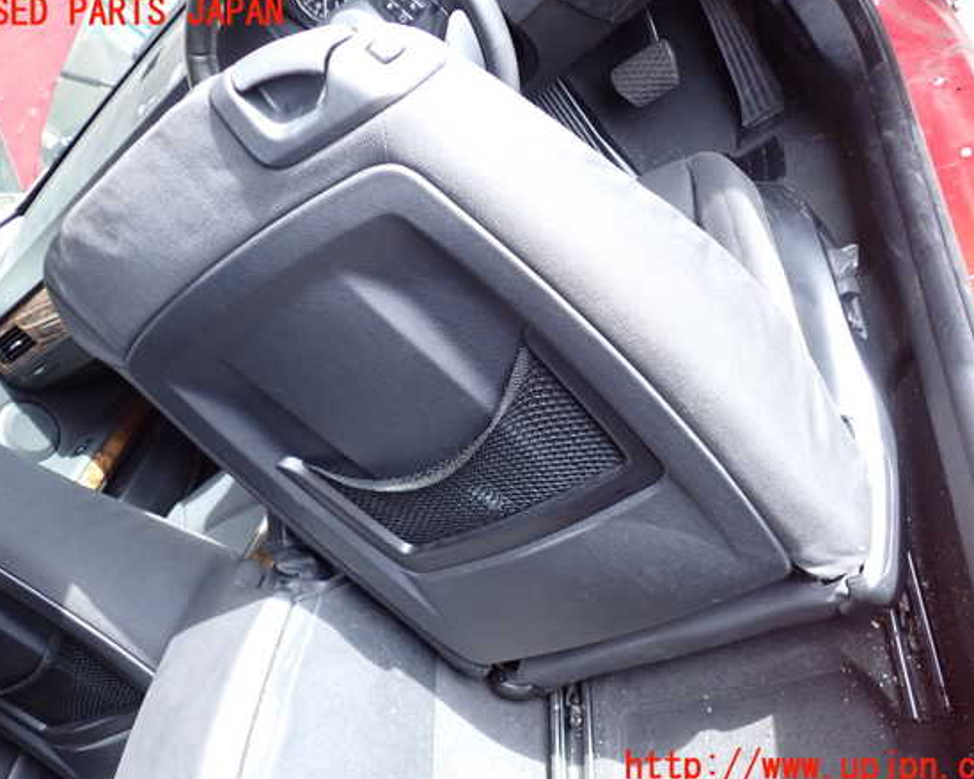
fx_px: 922
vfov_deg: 45.8
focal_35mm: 32
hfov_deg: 55.7
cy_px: 390
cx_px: 493
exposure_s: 1/125
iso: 250
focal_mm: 5.4
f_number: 2.3
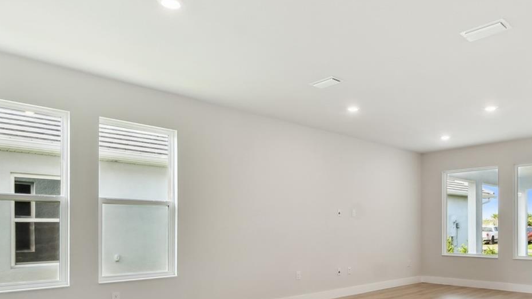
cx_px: 330
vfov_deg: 41.2
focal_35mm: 27
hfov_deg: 68.8
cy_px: 237
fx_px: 381
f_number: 7.1
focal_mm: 10
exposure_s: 1/20
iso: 100
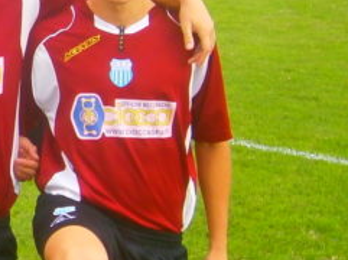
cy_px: 68
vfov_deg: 7.4
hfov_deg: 9.4
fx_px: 2008
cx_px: -309
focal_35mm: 200
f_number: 3.4
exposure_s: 1/200
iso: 80
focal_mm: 8.3
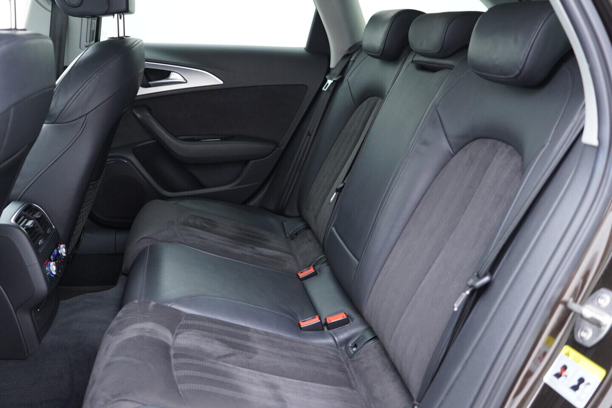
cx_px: 306
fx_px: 612
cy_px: 204
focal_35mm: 36
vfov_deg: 36.9
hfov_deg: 53.1
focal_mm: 24
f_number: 2.8
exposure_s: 1/40
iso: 640
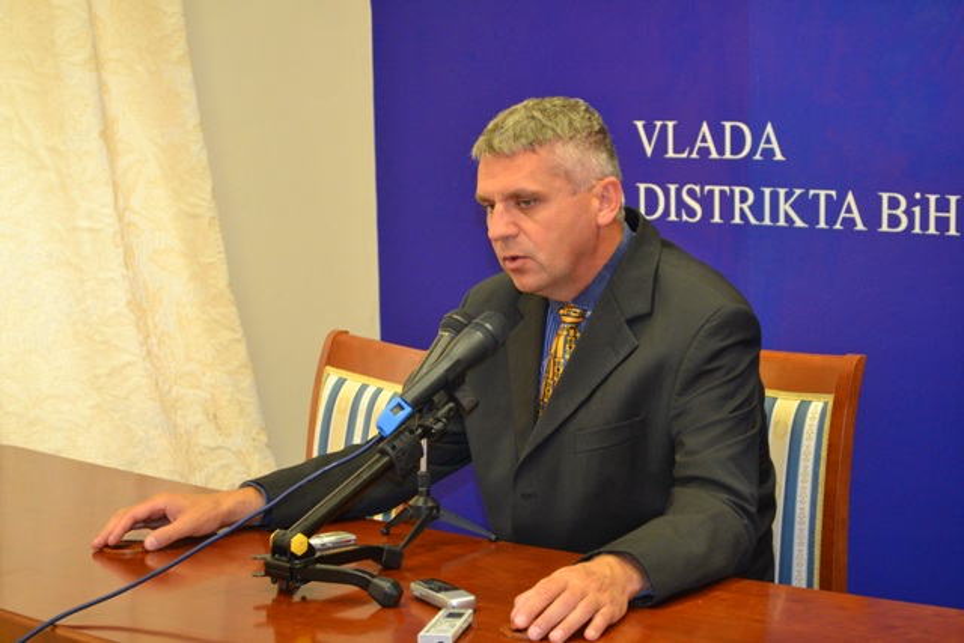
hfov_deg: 24.6
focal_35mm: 82
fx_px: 2210
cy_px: 322
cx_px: 482
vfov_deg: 16.6
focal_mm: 55
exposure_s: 1/60
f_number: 5.6
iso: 2000
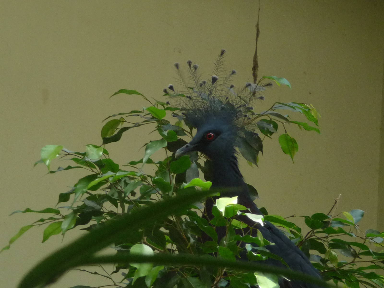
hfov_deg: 7.0
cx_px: 192
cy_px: 144
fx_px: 3162
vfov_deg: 5.2
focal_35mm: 285
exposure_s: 1/60
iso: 200
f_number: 4.8
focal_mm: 29.1
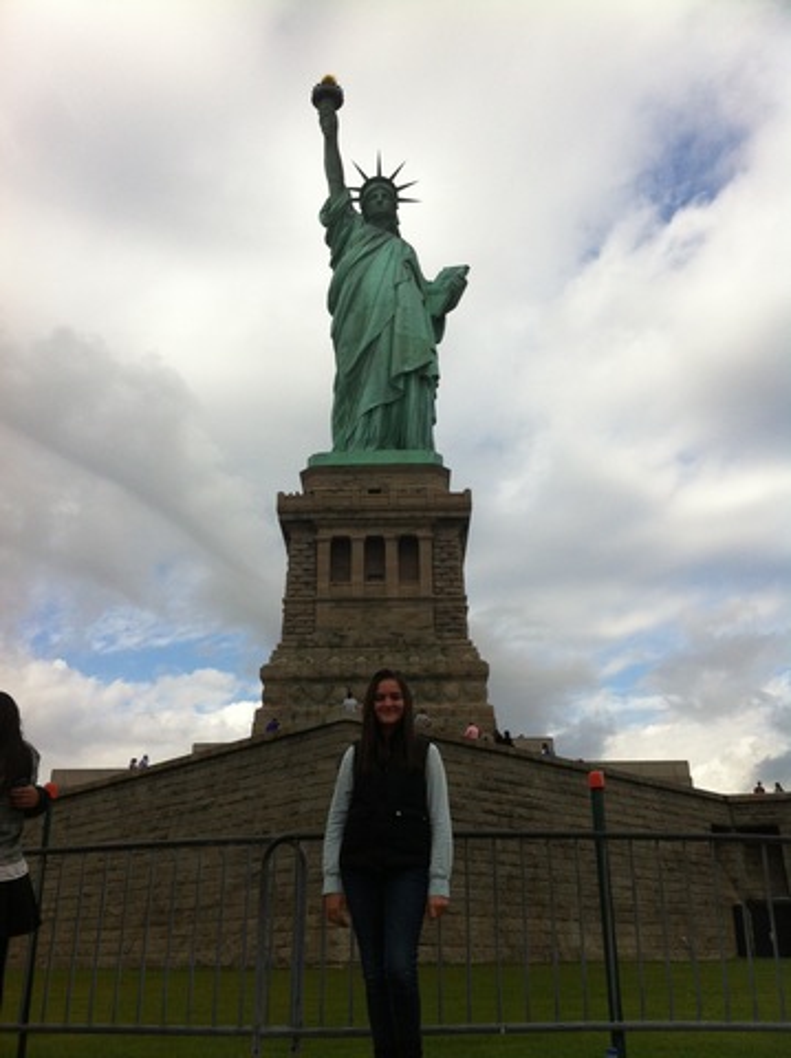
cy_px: 529
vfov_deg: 52.7
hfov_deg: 40.6
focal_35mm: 35
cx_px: 396
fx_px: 1068
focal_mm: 3.85
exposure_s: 1/2011
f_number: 2.8
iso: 80
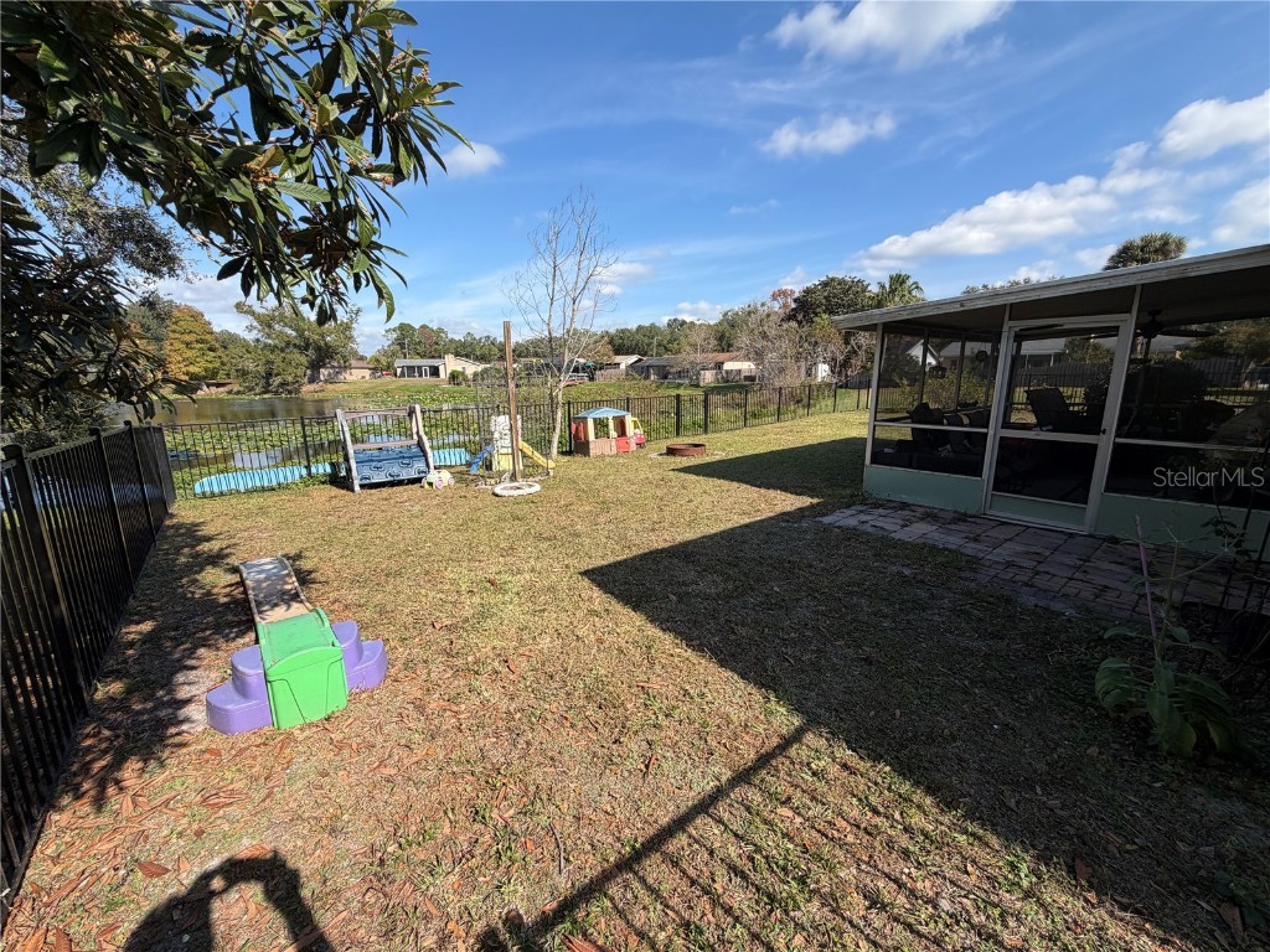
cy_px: 476
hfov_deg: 102.1
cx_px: 635
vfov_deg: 85.7
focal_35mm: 14
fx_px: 514
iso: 25
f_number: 2.2
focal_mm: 2.22
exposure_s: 1/770
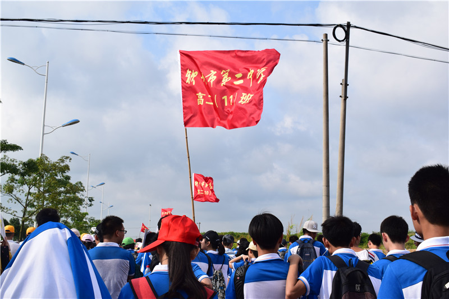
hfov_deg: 43.6
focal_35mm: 45
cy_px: 150
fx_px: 561
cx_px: 224
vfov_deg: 29.9
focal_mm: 30
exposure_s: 1/500
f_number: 11
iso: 280
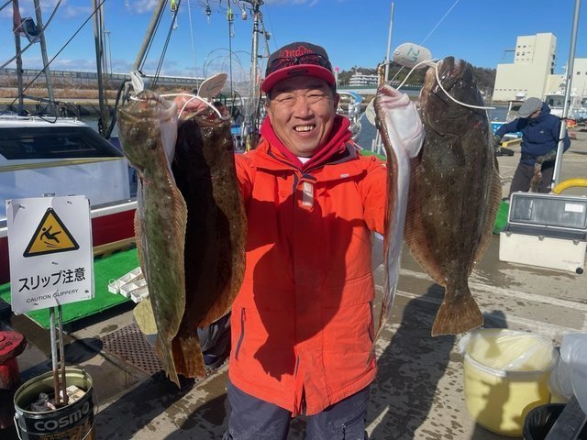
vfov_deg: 53.1
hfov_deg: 67.3
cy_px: 220
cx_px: 294
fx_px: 441
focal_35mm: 26
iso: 32
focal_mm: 4.2
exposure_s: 1/3509
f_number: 1.6
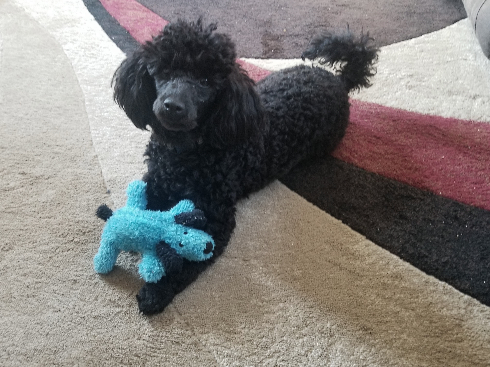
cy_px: 184
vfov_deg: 53.1
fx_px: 368
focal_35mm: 26
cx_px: 245
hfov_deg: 67.3
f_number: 1.7
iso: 200
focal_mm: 4.3
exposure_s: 1/12
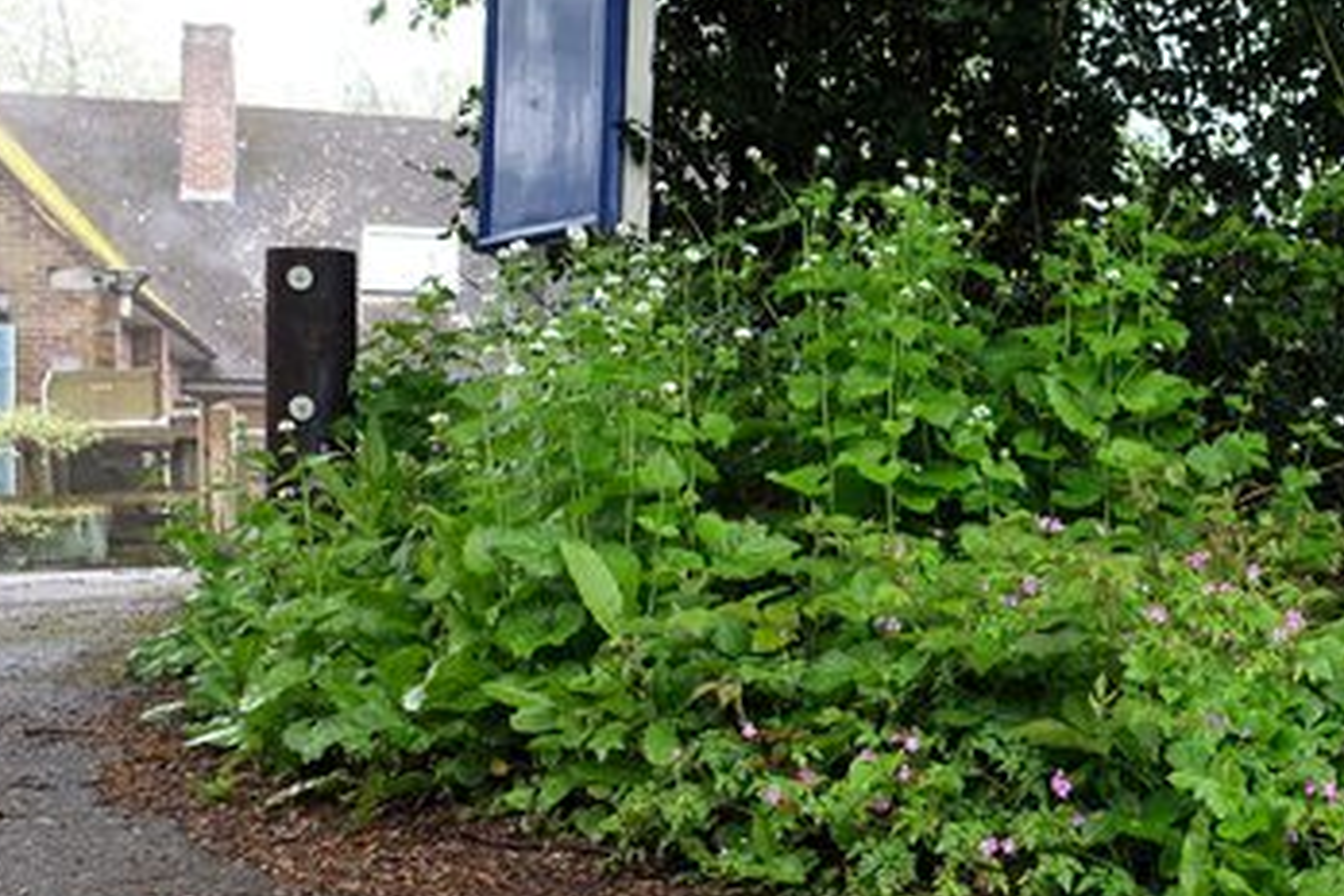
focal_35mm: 50
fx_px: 1867
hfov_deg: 37.0
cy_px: 519
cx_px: 1213
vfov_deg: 27.0
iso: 125
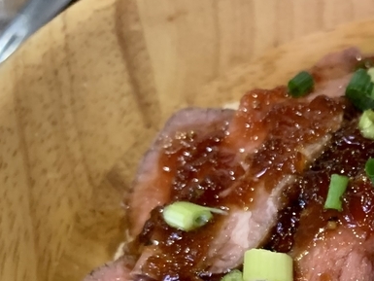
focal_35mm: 81
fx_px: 875
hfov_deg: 21.9
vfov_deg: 17.8
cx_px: 476
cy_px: 283
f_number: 1.8
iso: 320
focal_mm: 4.25
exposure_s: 1/60
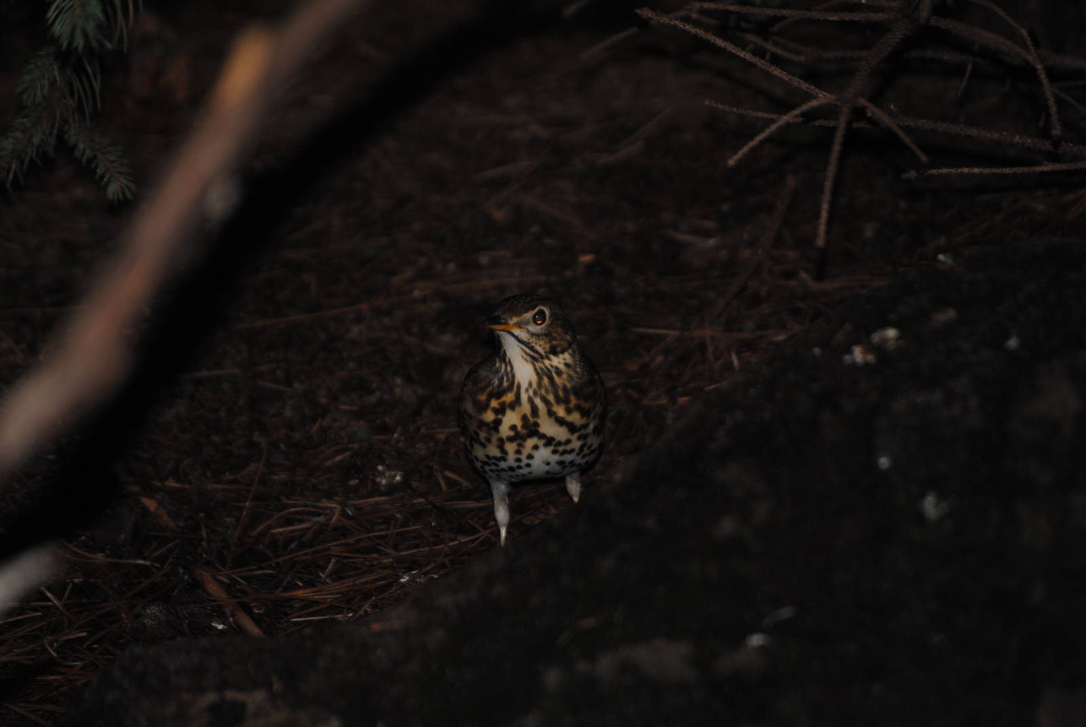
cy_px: 364
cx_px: 543
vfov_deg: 4.6
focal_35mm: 300
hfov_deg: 6.9
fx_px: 9061
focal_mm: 200
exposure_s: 1/60
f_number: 5.6
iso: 200
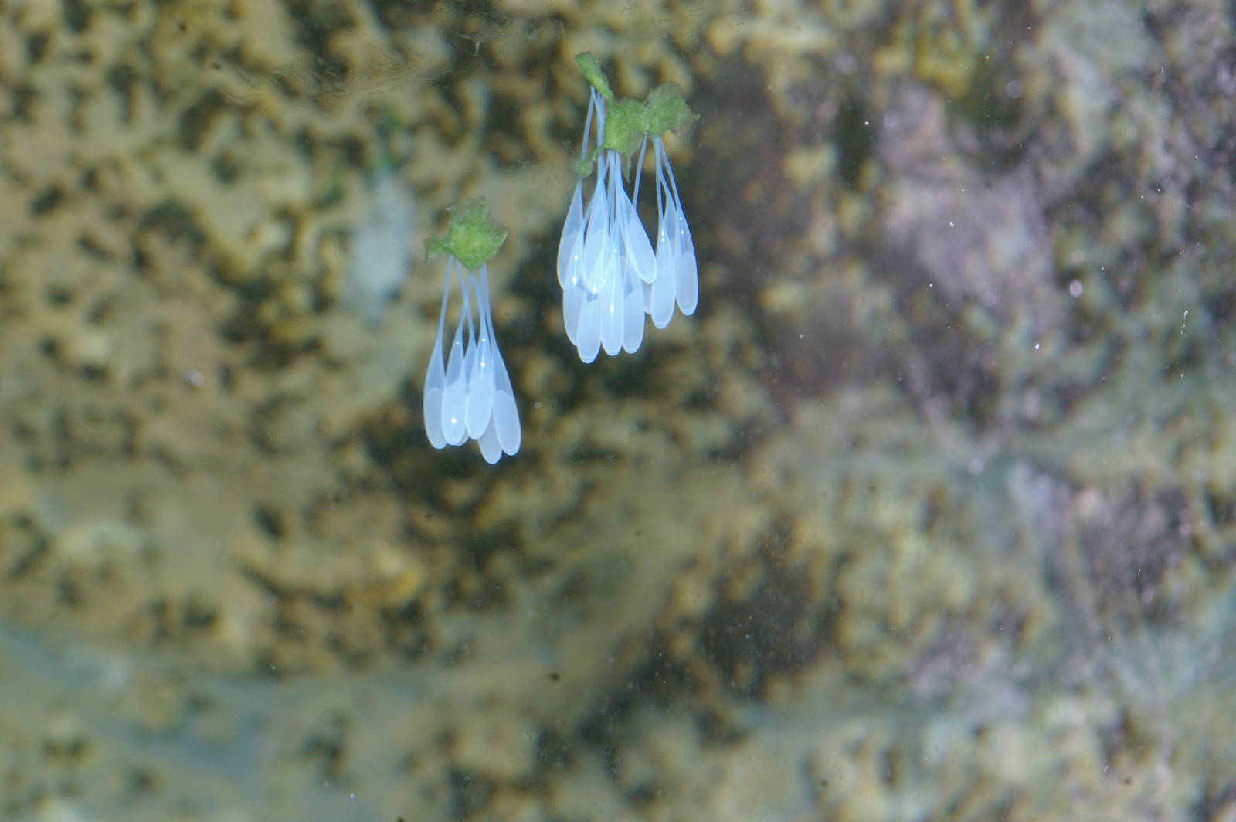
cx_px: 618
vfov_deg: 16.5
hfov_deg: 24.6
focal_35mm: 82
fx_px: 2830
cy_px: 411
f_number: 16
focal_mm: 55
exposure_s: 1/60
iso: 400
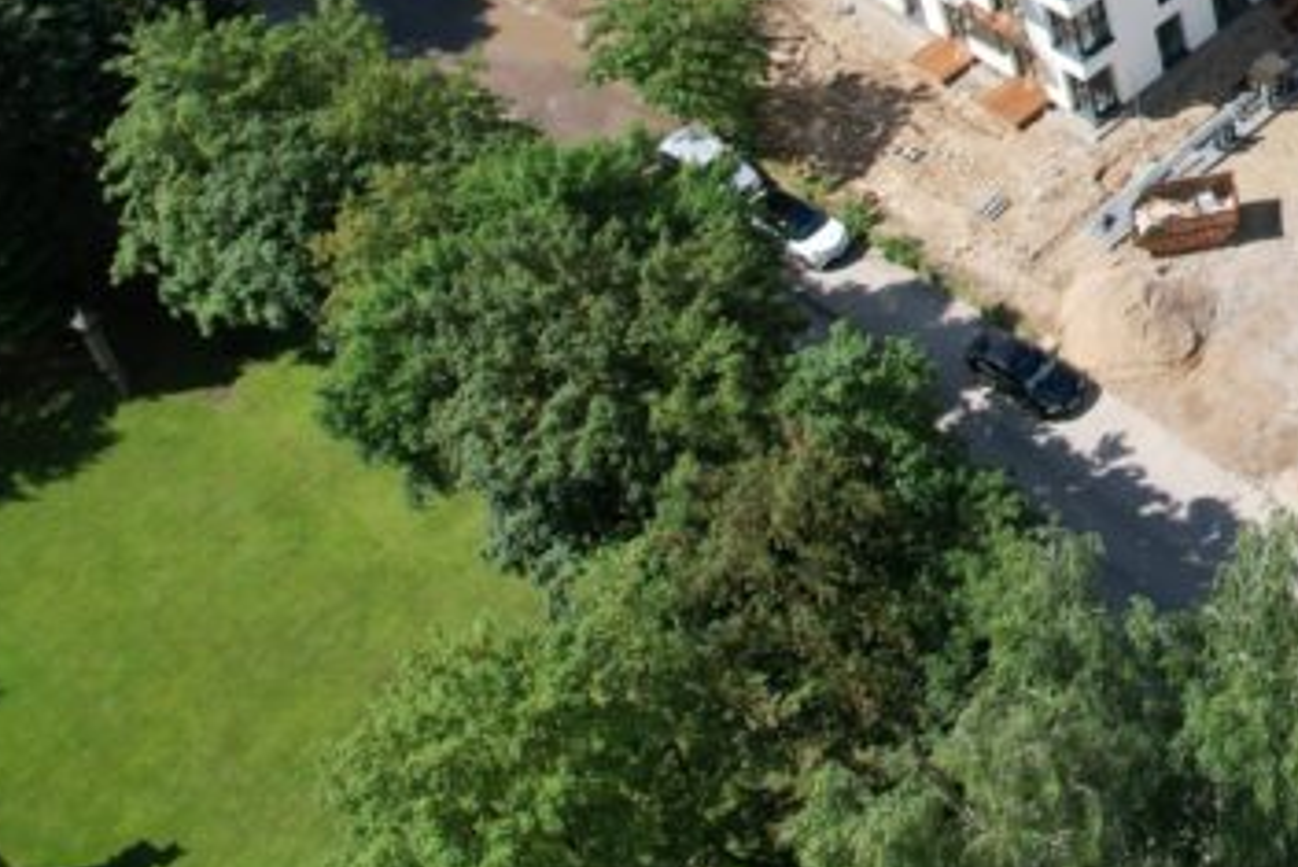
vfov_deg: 19.5
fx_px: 2308
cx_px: 1770
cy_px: -275
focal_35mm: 64
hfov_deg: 25.9
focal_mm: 8.38
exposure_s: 1/1600
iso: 120
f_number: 2.8
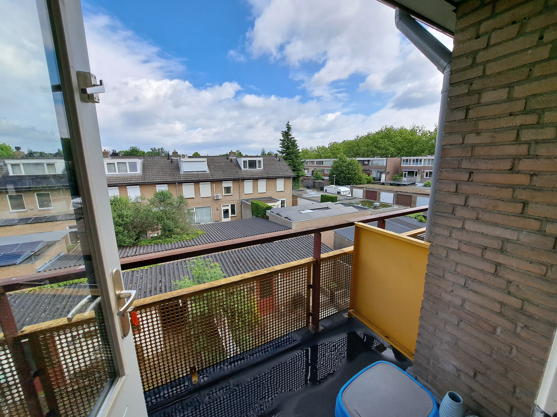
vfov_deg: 89.9
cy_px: 208
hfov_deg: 106.2
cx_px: 278
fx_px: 209
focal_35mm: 13
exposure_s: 1/1179
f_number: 2.2
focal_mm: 1.74
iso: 50
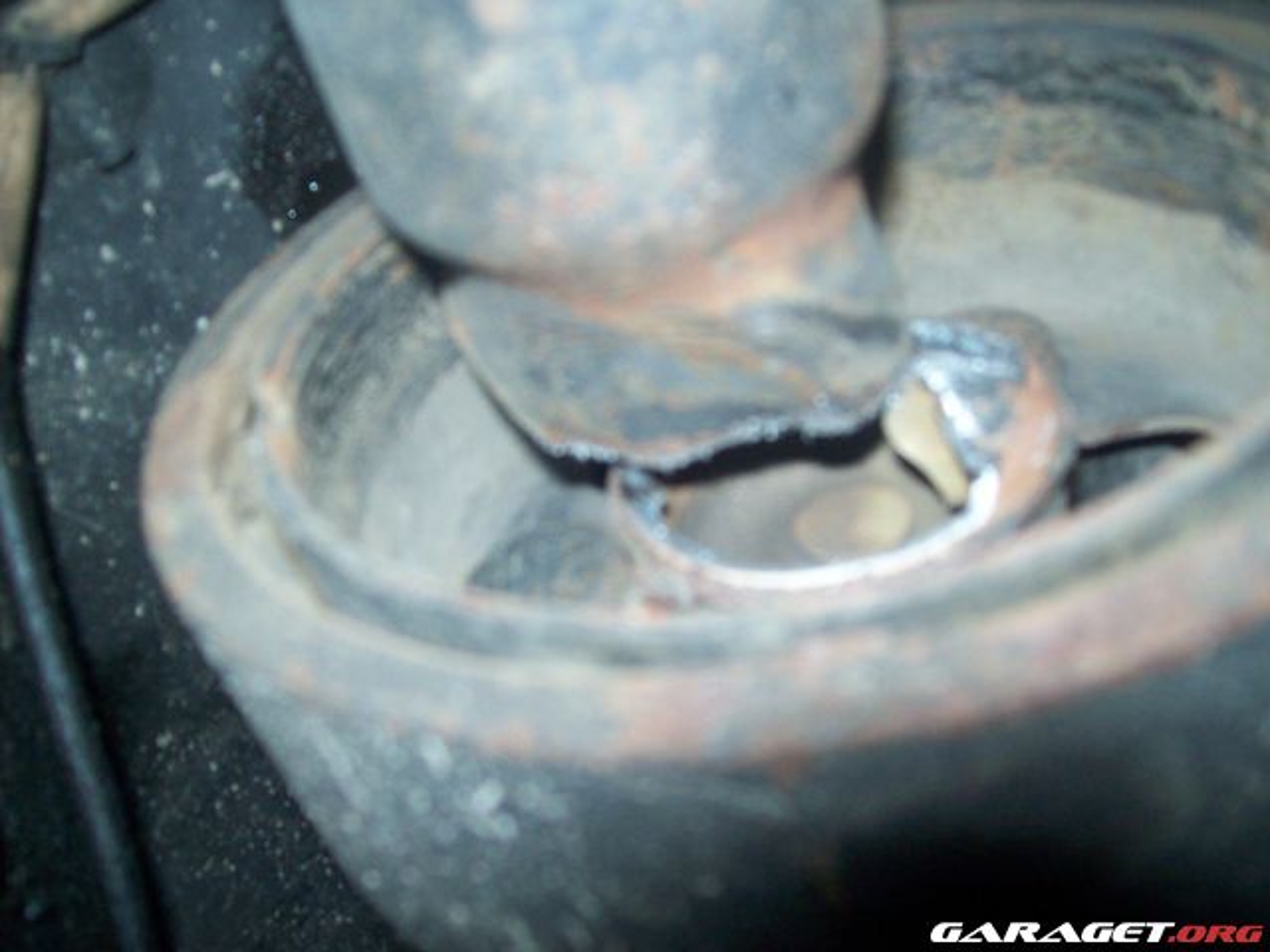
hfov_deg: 51.4
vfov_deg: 39.7
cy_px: 476
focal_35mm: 36
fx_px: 1321
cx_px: 635
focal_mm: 6
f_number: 2.7
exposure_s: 1/64
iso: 200
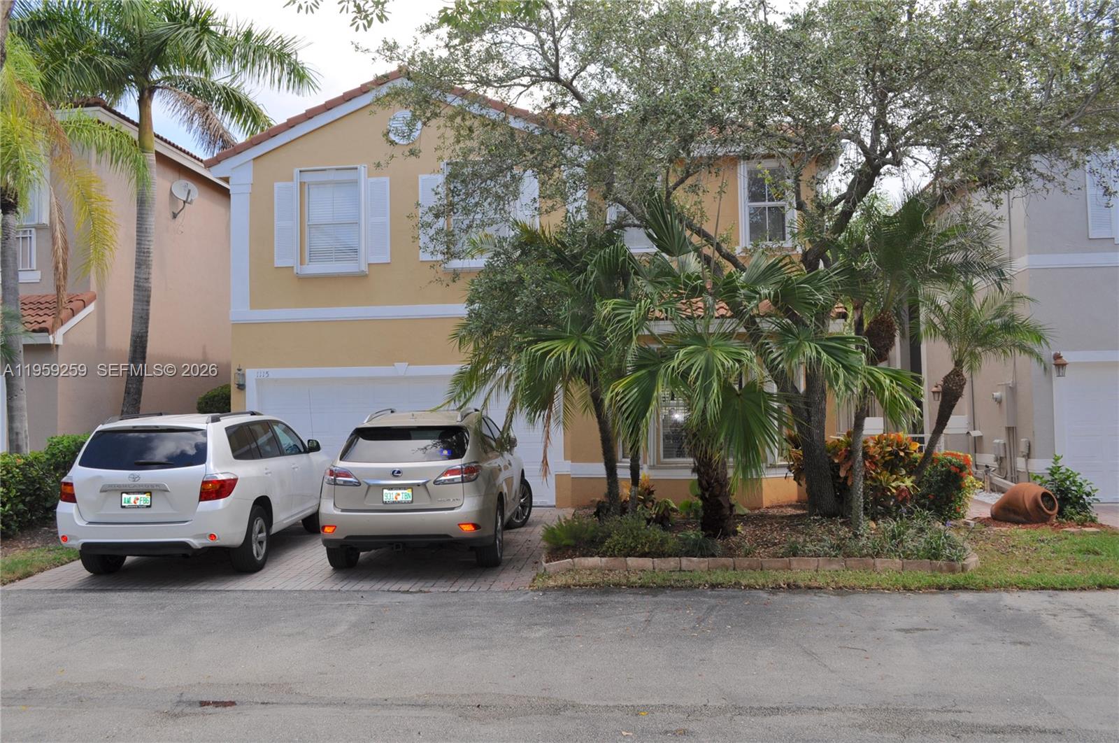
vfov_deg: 43.5
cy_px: 372
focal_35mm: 30
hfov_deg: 62.0
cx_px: 560
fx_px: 931
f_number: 7.1
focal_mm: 20
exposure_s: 1/200
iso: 200
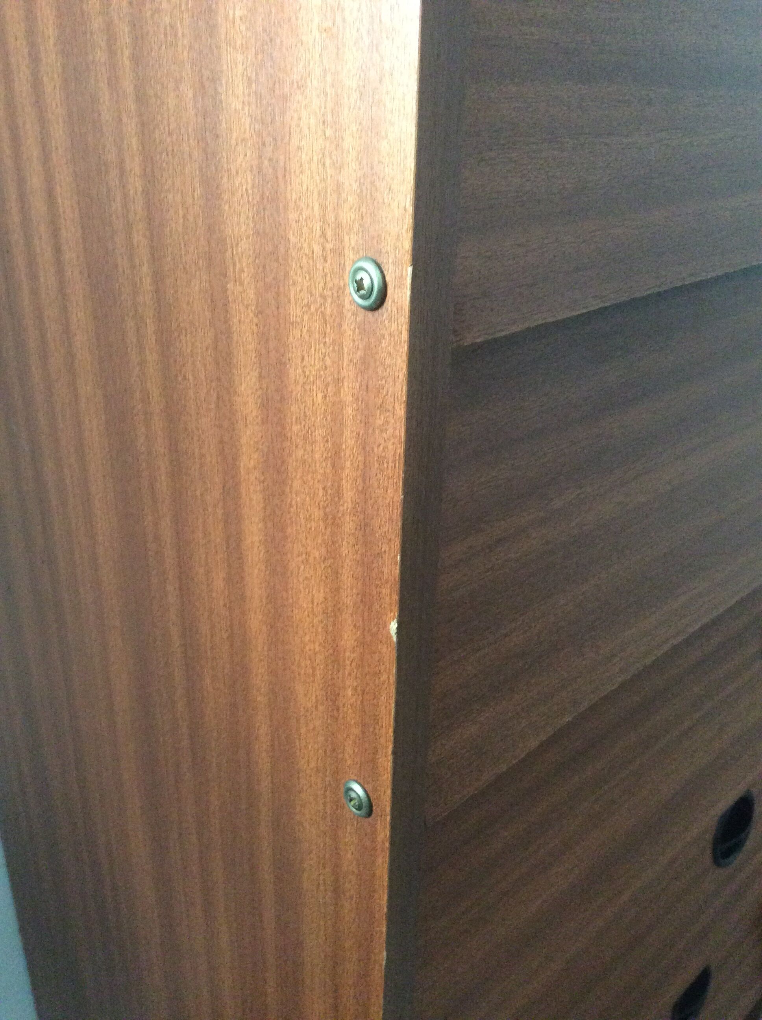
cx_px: 381
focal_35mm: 32
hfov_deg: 44.1
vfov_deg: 56.9
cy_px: 510
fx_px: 942
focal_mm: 3.3
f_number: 2.4
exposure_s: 1/17
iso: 320
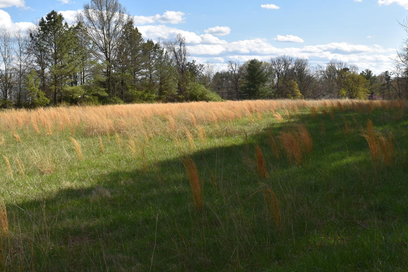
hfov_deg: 42.5
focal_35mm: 46
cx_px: 251
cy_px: 117
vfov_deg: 29.2
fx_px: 521
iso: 100
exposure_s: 1/200
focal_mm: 22
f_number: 10
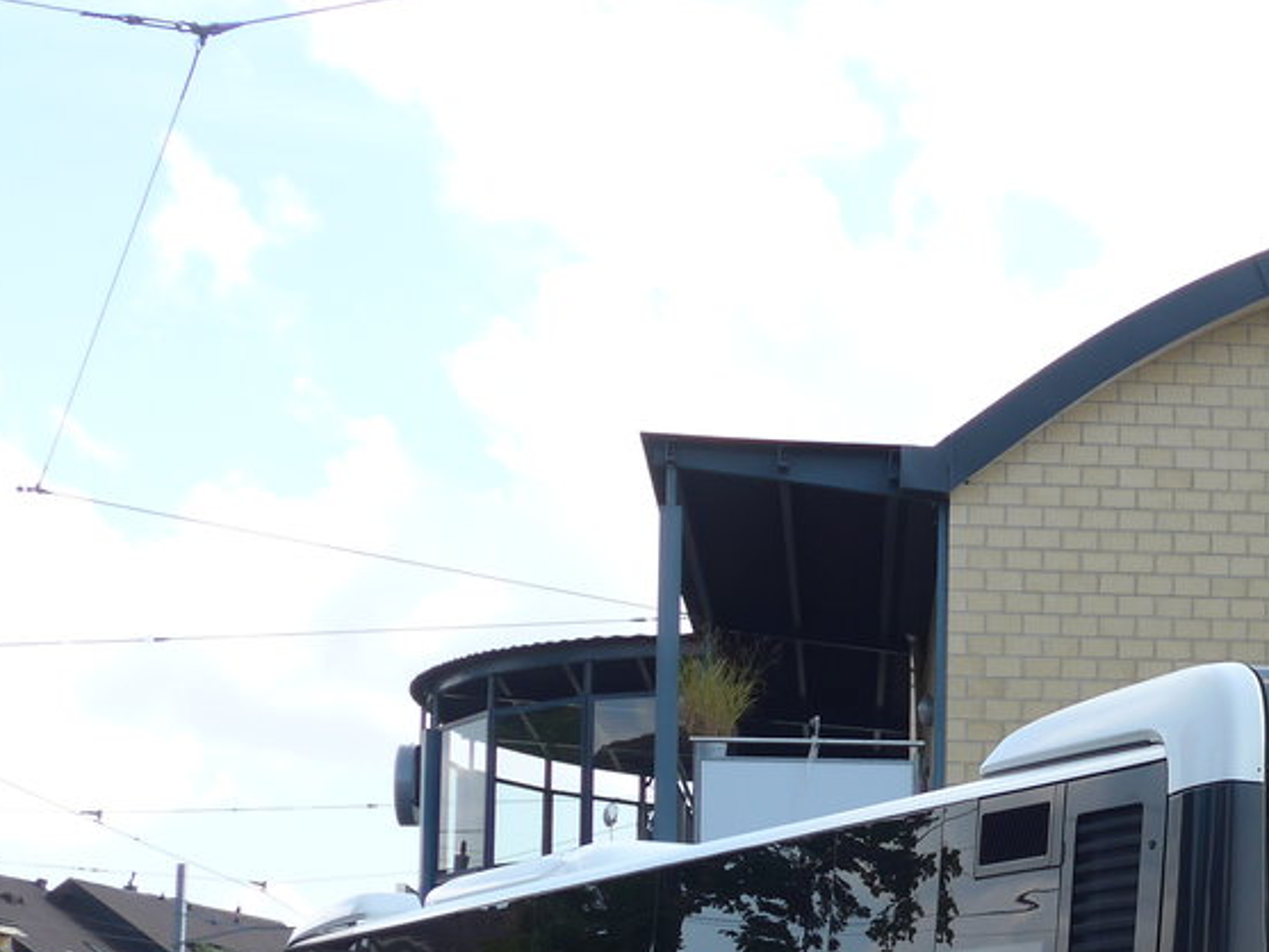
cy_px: 947
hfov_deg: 22.4
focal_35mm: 84
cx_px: 1278
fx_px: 3080
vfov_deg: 17.2
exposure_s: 1/640
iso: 80
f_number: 2.8
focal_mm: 8
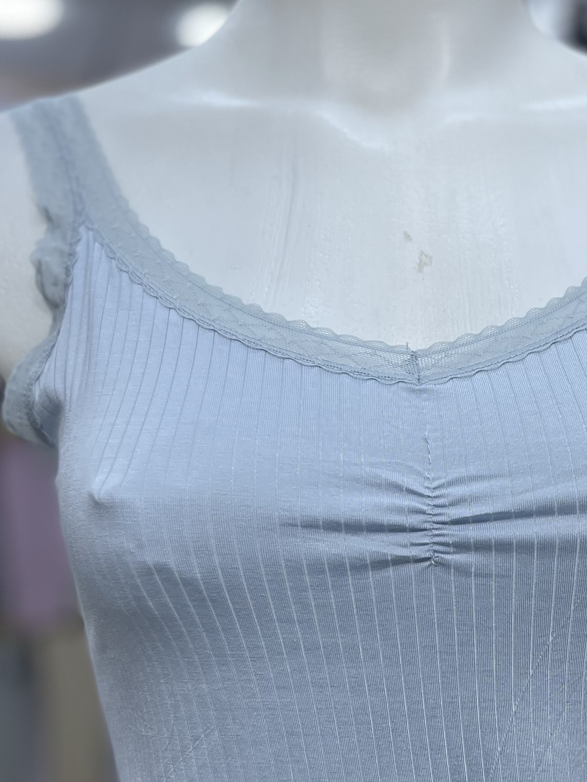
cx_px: 480
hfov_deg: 24.4
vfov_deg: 32.1
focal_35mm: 59
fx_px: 1334
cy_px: 587
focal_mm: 5.1
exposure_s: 1/432
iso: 50
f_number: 1.6
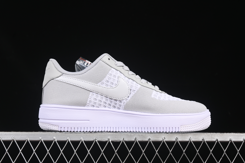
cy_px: 82
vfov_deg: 18.2
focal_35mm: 75
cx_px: 122
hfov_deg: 27.0
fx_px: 510
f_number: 7.1
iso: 160
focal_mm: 50
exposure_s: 1/80
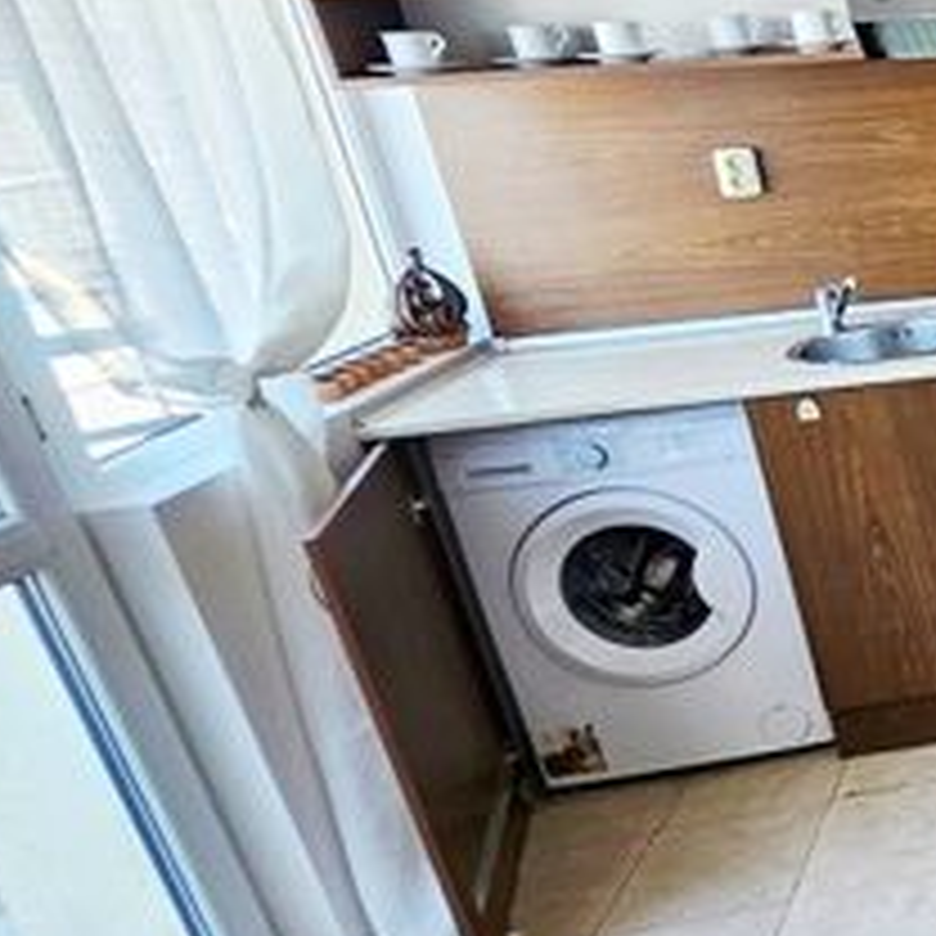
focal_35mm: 39
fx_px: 1193
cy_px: 454
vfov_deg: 42.8
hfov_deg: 25.9
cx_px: 1514
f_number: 2.2
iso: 64
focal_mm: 1.7
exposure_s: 1/50
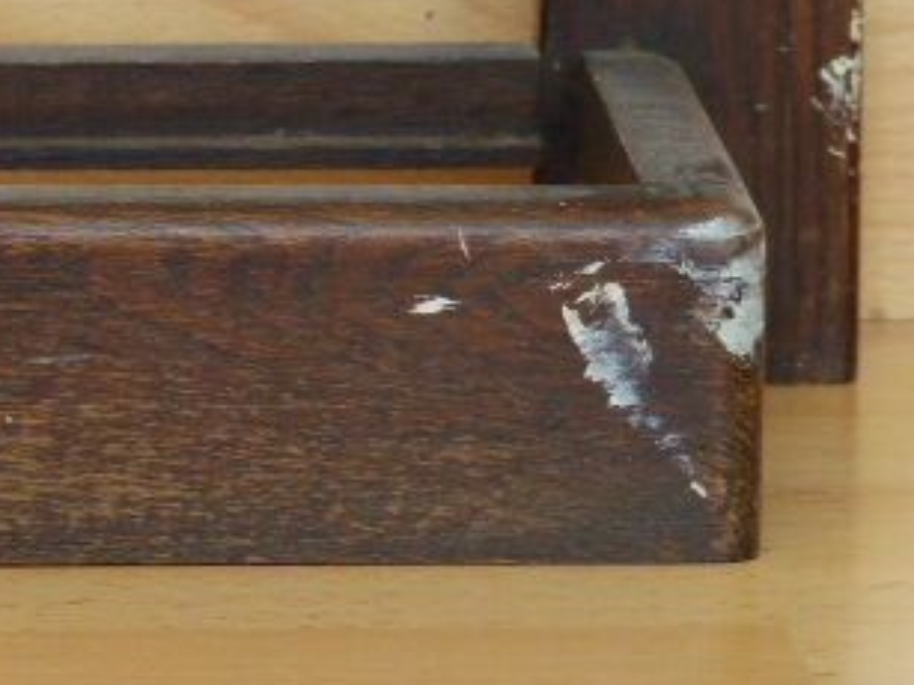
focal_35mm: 313
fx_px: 8261
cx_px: 155
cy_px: 128
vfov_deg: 4.7
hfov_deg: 6.3
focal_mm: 27
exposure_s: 1/80
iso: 160
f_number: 2.8
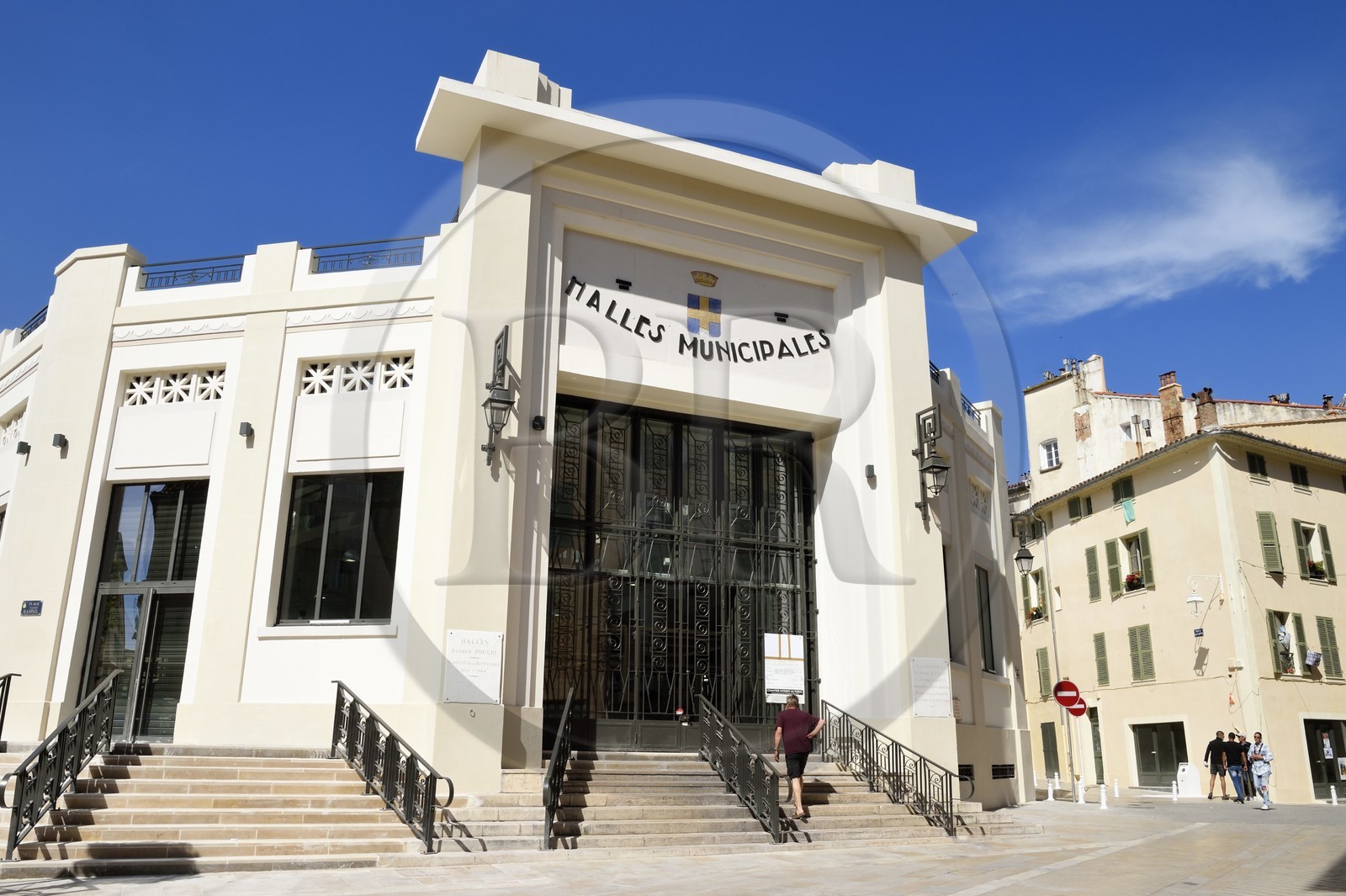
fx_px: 1046
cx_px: 673
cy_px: 448
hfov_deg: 65.5
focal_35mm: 28
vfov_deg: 46.4
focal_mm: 28
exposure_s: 1/200
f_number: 18
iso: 200
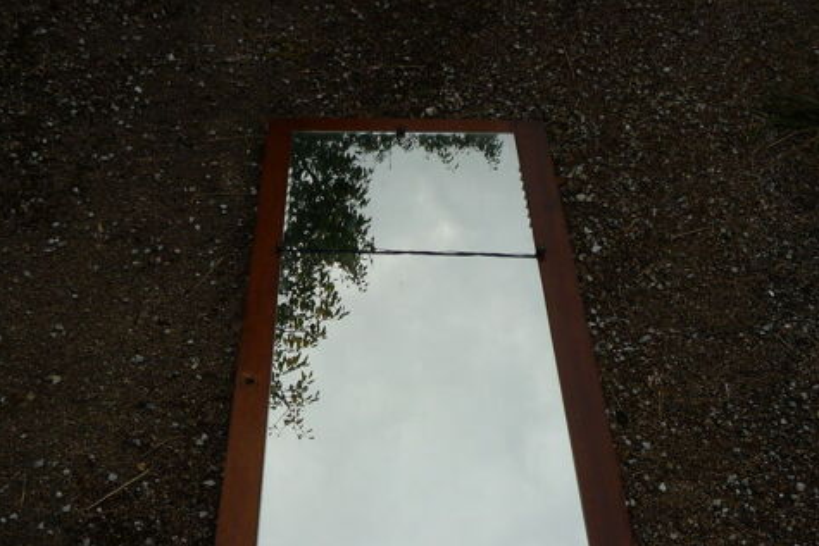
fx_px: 956
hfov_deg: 46.4
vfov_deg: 30.8
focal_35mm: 42
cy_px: 467
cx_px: 409
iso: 100
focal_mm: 5.2
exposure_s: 1/400
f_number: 4
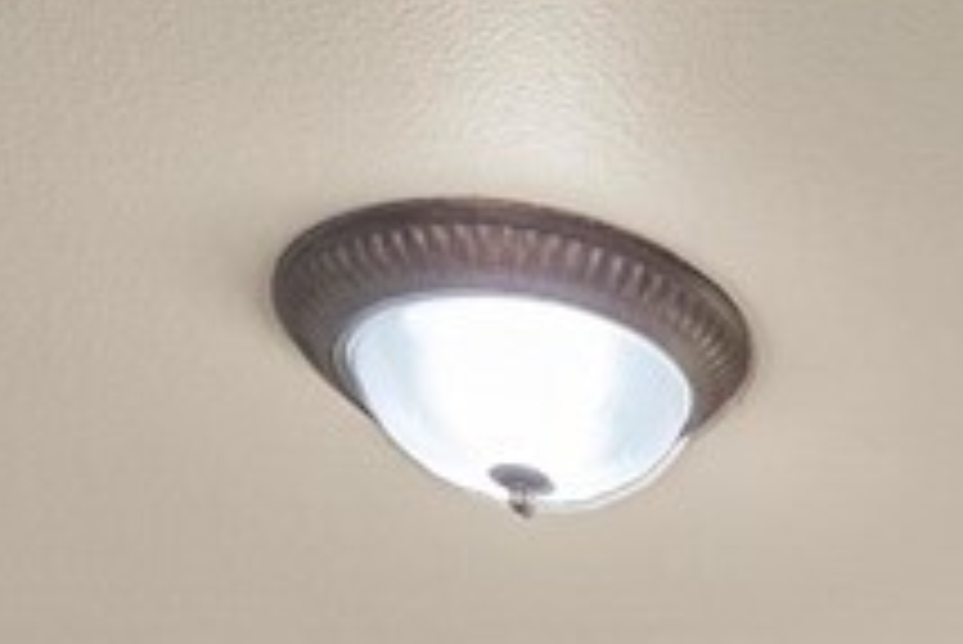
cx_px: 1334
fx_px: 2971
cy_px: 1831
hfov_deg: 17.1
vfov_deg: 9.9
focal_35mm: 111
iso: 1000
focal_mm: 14
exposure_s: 1/15
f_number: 6.7
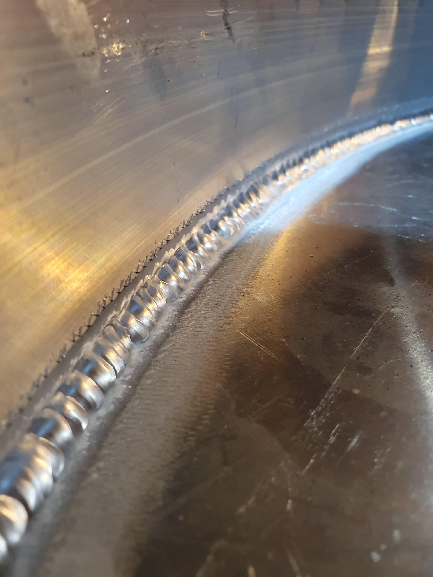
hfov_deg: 53.1
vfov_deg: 67.3
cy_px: 288
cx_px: 216
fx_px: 434
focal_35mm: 26
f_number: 2.4
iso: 400
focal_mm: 4.32
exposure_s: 1/50
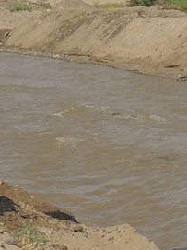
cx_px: 438
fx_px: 1031
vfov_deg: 13.7
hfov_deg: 9.3
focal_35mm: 143
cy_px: 21
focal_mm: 4.3
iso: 100
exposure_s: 1/1600
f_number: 3.7
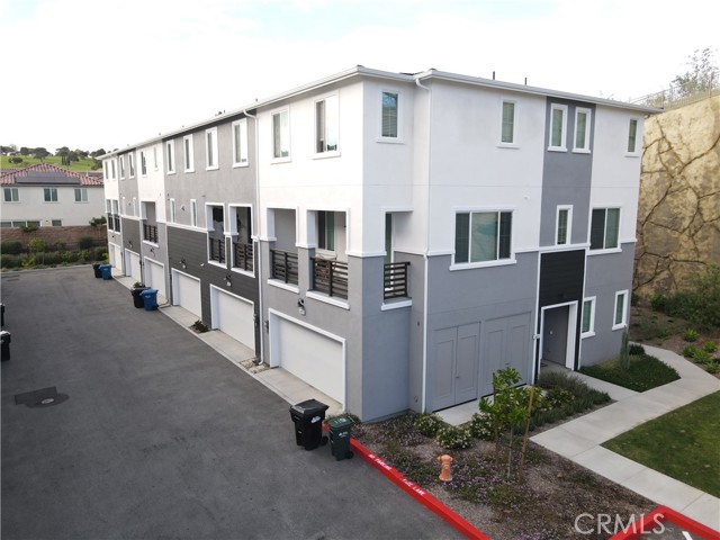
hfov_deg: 71.6
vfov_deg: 56.8
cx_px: 360
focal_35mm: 24
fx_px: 499
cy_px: 270
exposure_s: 1/10
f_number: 2.8
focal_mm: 4.5
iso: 100
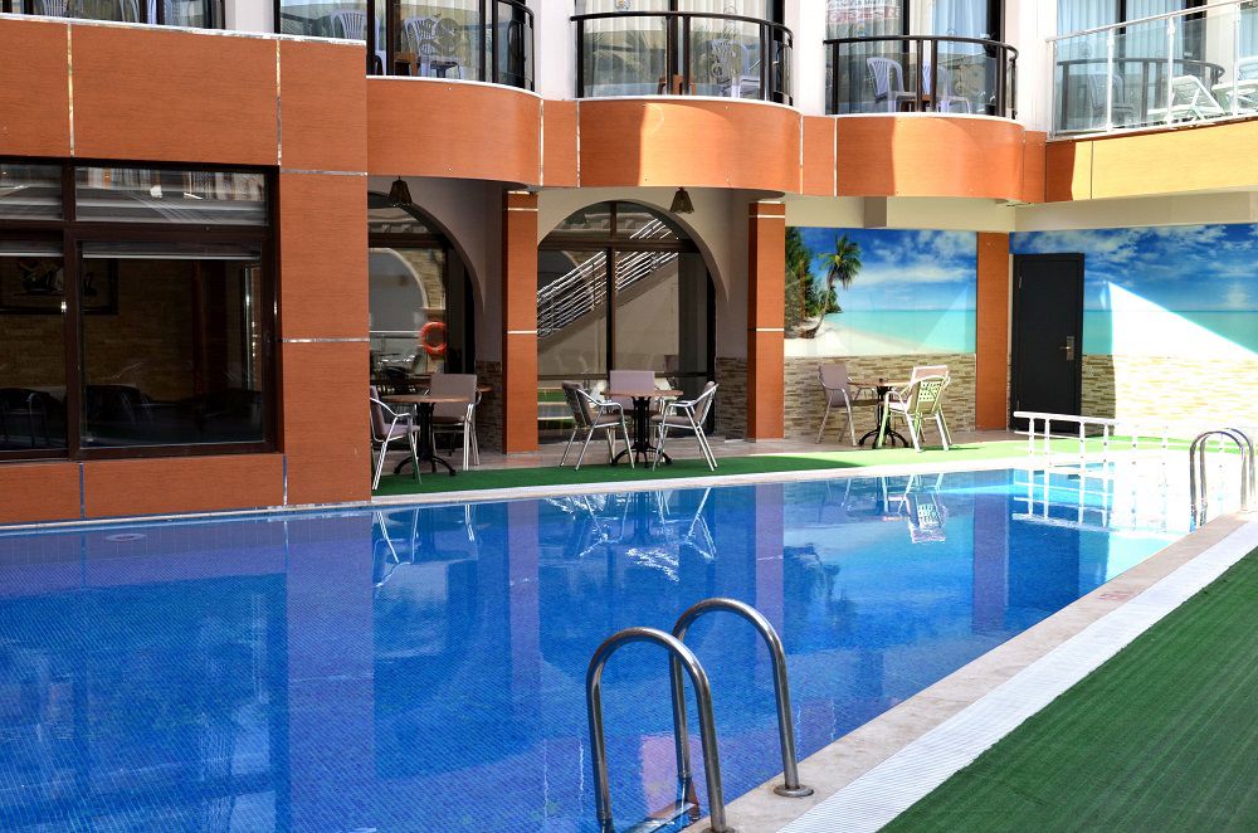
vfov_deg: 28.8
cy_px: 416
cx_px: 629
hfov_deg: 42.4
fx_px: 1621
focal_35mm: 46
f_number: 9
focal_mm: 31
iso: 250
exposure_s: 1/250
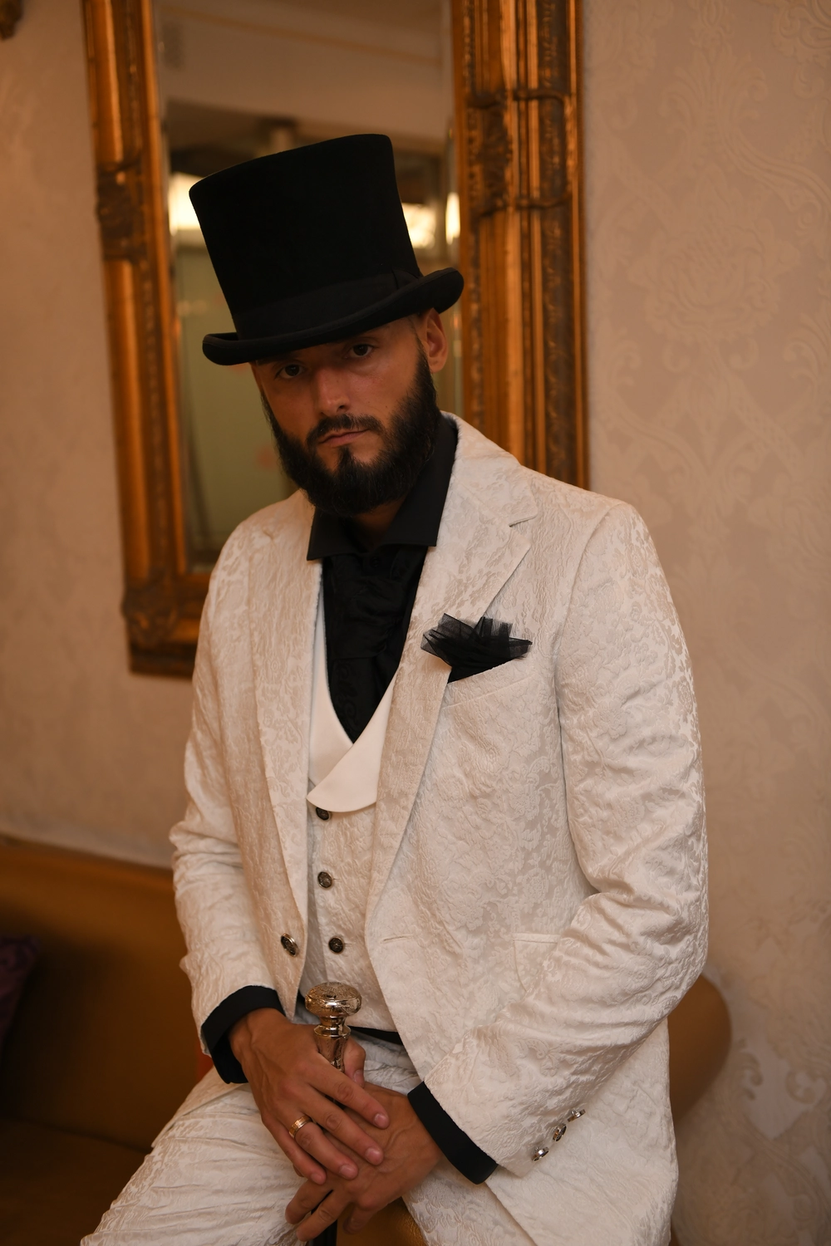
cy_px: 623
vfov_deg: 43.6
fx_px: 1558
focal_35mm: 45
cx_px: 416
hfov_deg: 29.9
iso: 500
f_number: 2.8
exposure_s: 1/250
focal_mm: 45
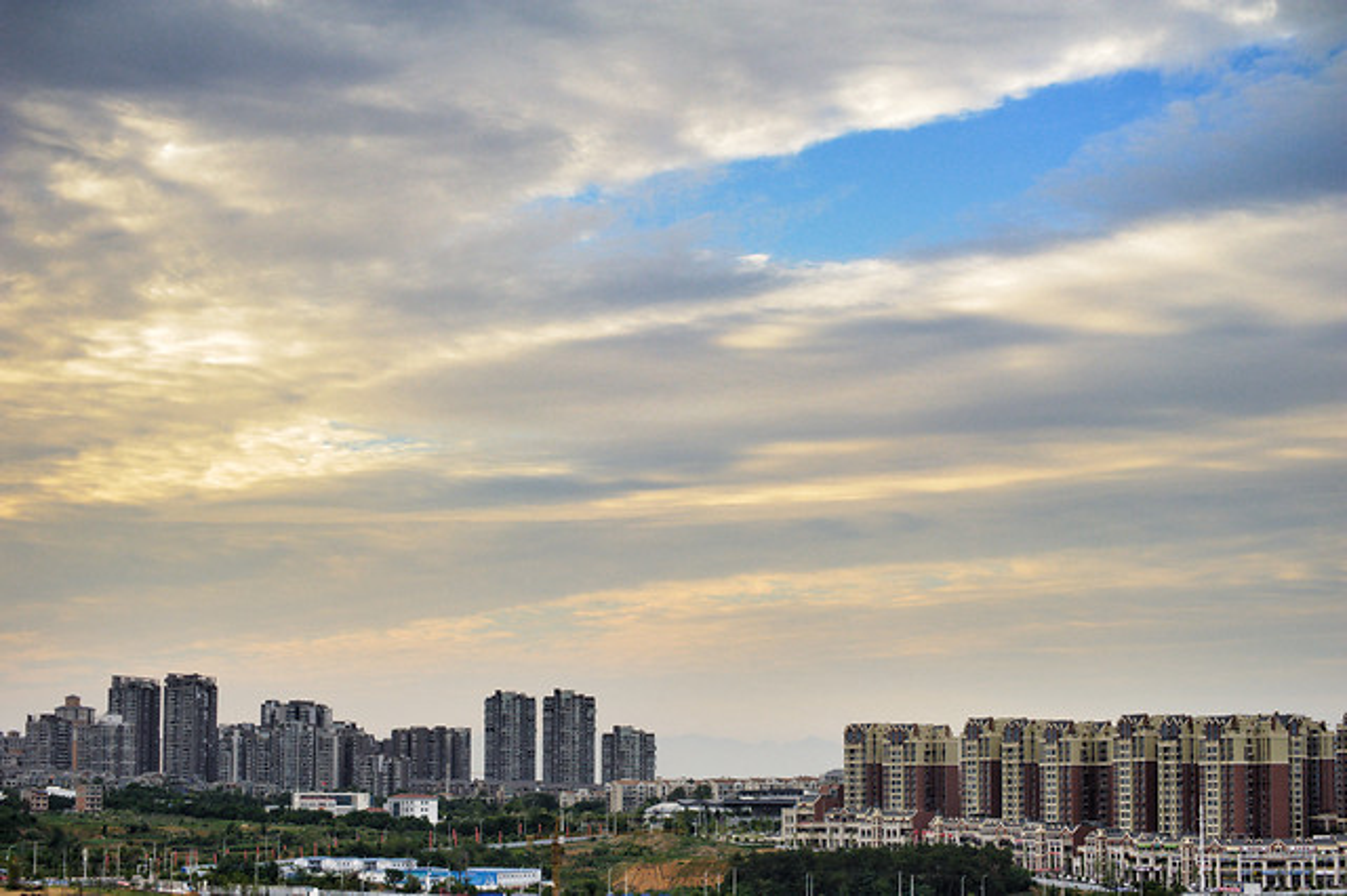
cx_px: 674
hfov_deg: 28.9
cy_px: 448
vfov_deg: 19.4
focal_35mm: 70
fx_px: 2618
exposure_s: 1/1250
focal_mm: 70
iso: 800
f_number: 5.6
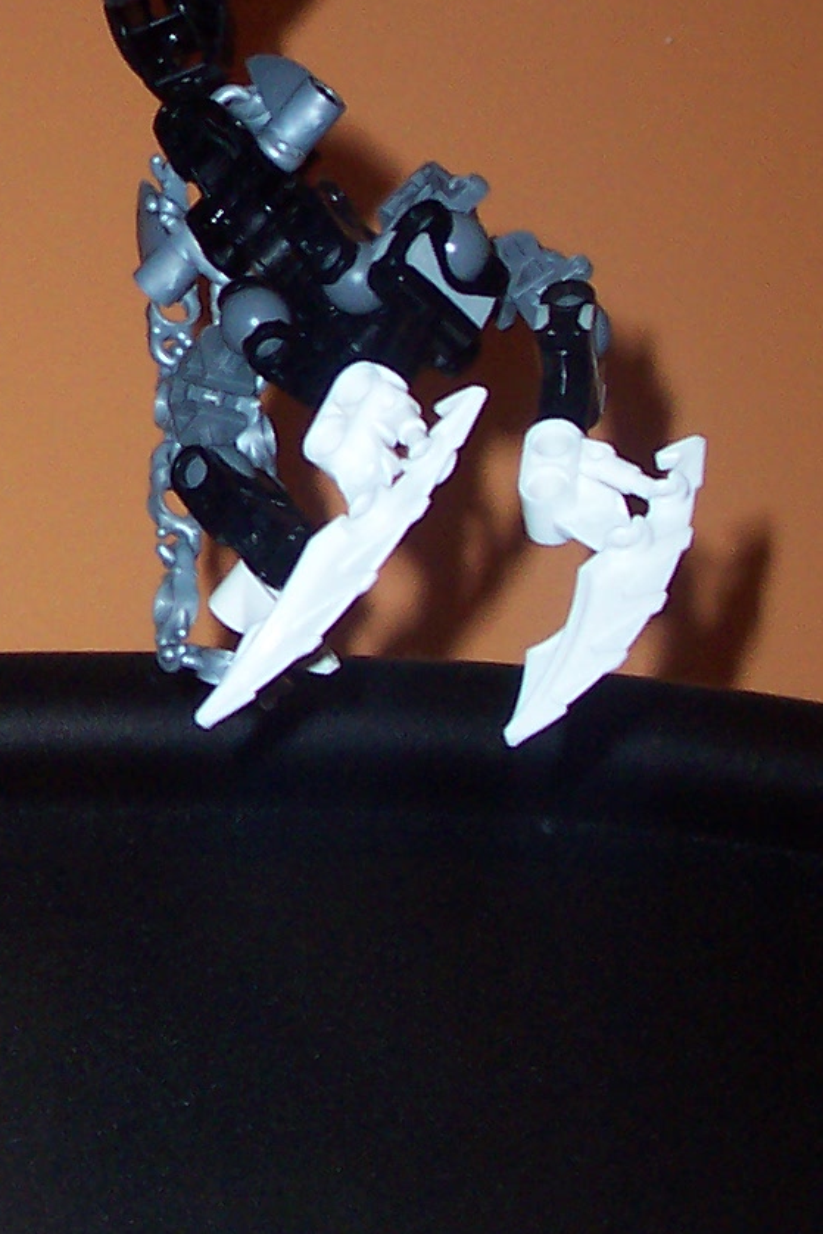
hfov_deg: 11.5
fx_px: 3976
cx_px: -243
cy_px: 153
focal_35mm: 116
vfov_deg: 17.4
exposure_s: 1/60
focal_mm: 7
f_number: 3
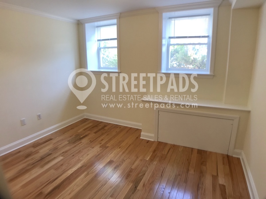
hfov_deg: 63.4
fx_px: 215
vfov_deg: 49.7
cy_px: 100
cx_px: 133
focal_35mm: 28
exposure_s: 1/45
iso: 25
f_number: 1.8
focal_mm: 3.99
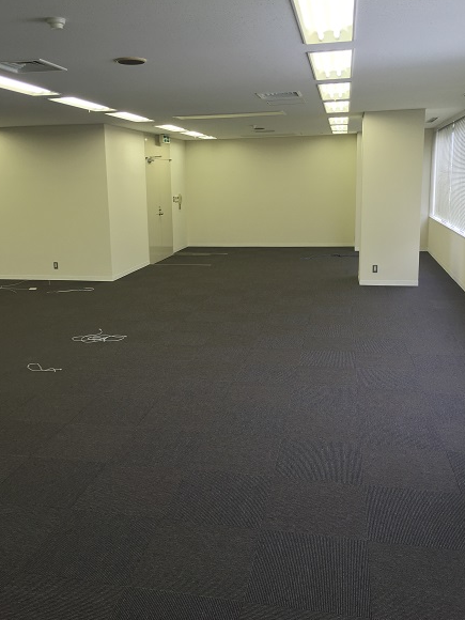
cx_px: 215
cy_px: 279
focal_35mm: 32
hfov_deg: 44.1
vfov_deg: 56.7
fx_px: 573
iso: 32
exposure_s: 1/40
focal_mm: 4.15
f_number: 2.2
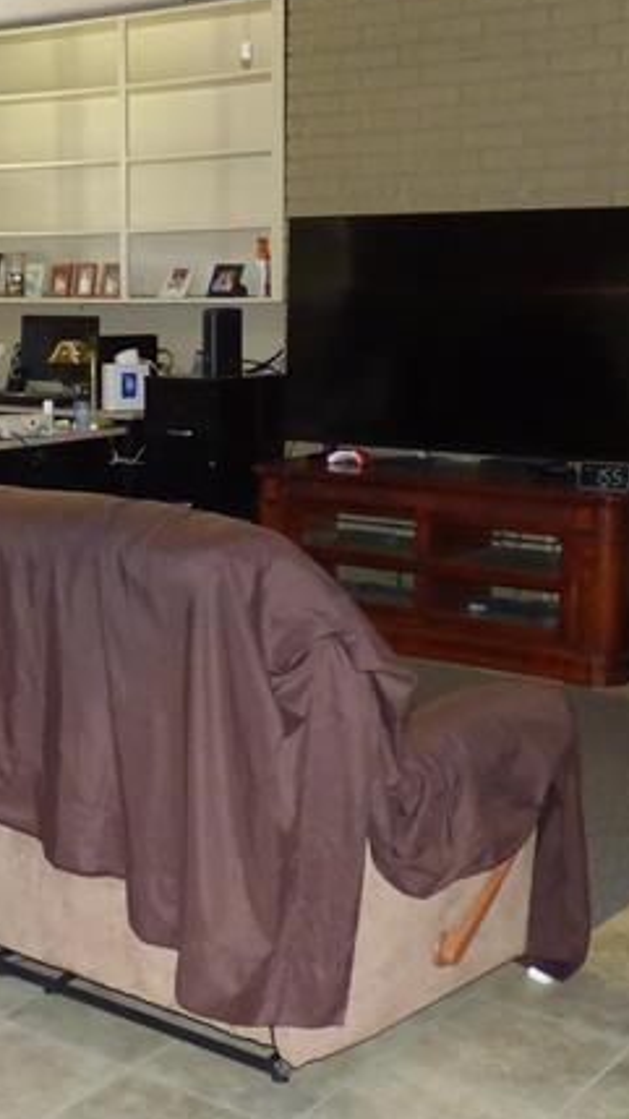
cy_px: 545
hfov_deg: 22.6
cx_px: 104
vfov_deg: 39.9
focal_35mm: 52
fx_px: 1543
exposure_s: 1/60
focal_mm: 3.58
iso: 640
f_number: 2.8
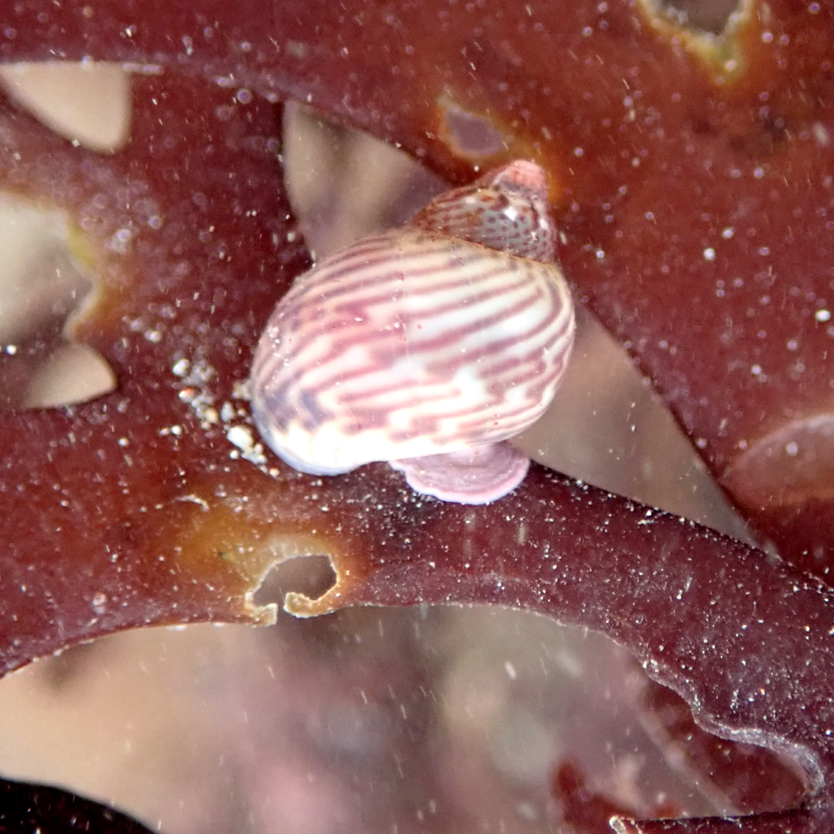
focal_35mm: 107
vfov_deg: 16.3
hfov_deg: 16.3
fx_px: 2917
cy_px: 368
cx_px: 441
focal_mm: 13.47
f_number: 4.2
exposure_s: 1/80
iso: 1250
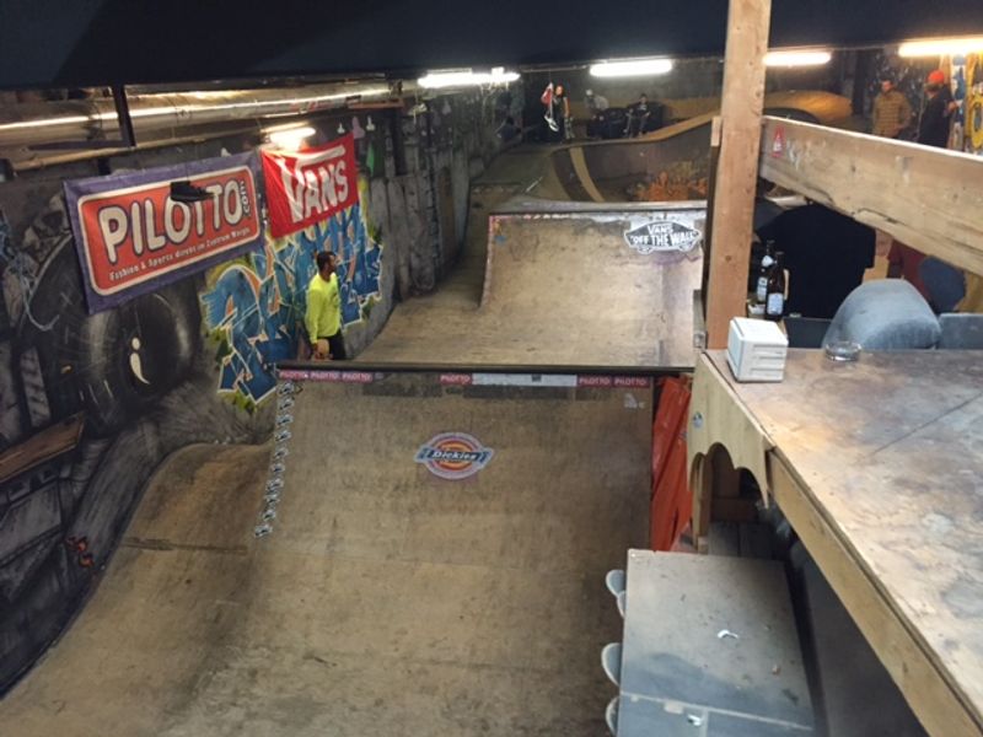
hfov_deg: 61.7
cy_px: 368
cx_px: 492
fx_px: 824
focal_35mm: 29
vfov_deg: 48.2
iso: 320
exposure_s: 1/33
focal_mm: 4.15
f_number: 2.2
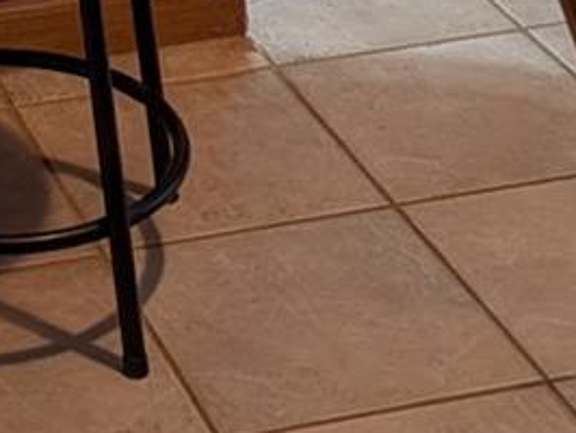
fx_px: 2398
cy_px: -808
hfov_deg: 13.3
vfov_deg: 8.7
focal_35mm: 144
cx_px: -136
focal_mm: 6.9
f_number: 1.68
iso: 23
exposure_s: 1/40
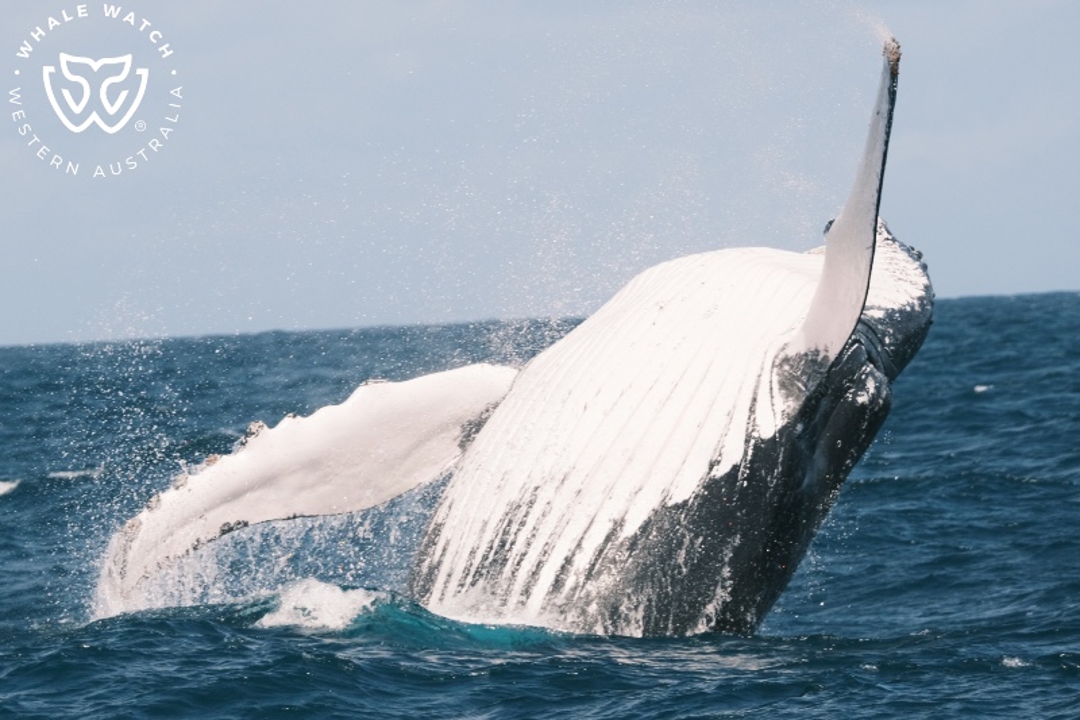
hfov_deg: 4.5
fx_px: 13736
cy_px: 360
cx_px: 540
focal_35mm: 458
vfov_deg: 3.0
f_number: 7.1
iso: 1250
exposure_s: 1/4000
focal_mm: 305.2
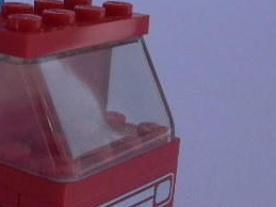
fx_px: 749
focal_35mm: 94
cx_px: -46
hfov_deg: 19.7
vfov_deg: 15.7
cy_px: 91
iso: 100
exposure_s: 1/652
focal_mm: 8.19
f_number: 5.58
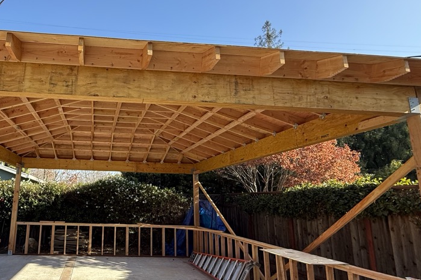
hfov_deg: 68.2
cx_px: 120
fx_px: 292
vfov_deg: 51.3
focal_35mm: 25
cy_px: 140
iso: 64
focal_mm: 2.22
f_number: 2.2
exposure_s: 1/430
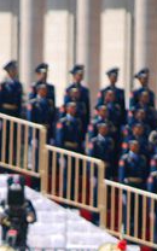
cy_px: 358
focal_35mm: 1161
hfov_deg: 1.1
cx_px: 40
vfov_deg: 1.8
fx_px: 7950
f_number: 5.6
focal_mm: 175
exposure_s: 1/500
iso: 200
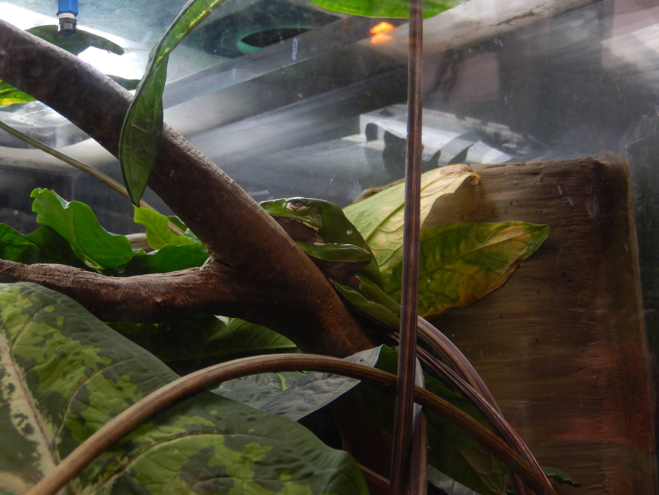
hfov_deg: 33.2
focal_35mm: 58
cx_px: 330
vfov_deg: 25.2
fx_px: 1104
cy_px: 248
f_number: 4.6
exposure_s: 1/40
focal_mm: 10.4
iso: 125
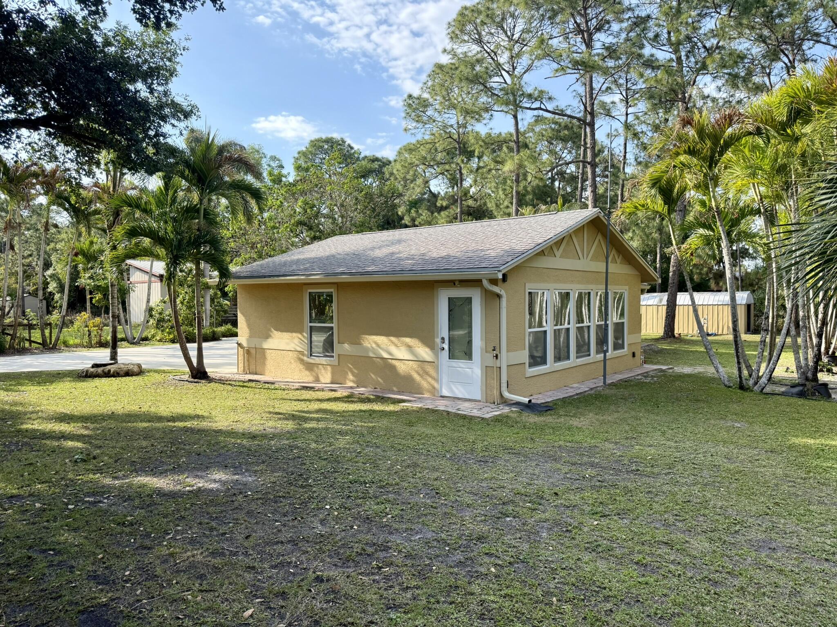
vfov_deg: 56.8
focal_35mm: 24
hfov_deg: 71.6
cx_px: 418
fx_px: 580
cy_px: 314
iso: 100
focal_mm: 6.76
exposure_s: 1/1689
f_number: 1.78
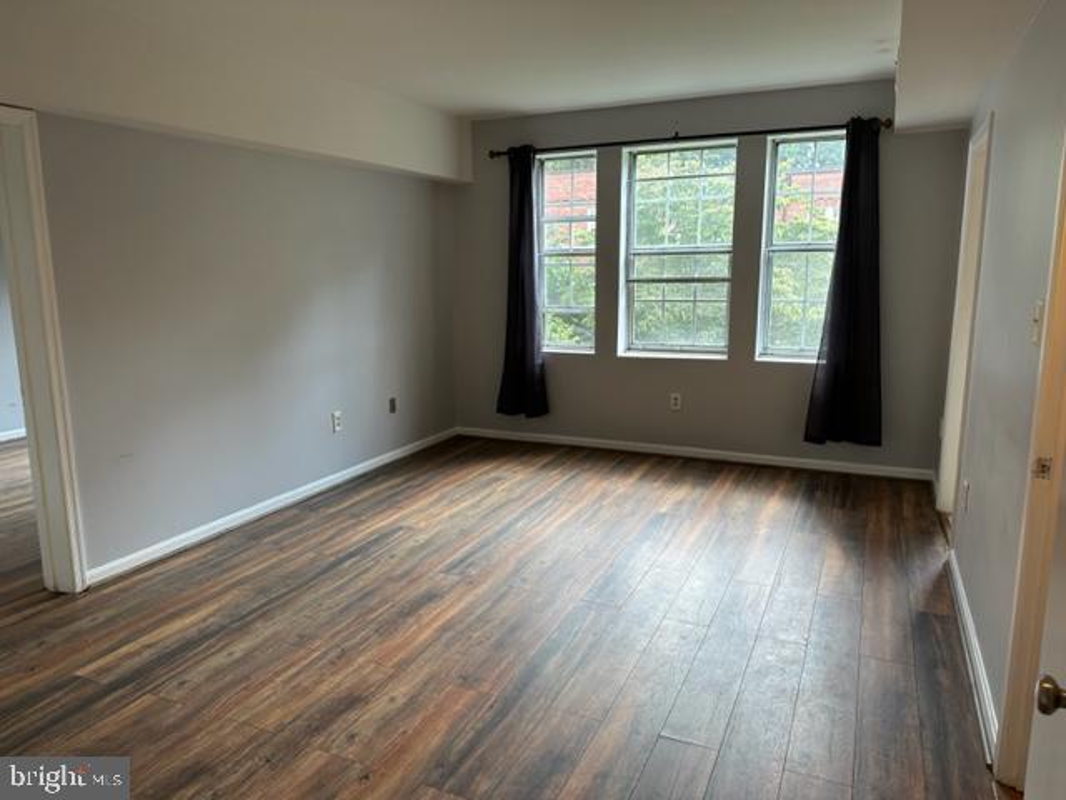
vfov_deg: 56.8
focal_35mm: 24
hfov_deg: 71.6
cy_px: 400
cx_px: 533
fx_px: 739
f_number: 1.78
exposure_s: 1/120
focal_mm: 6.86
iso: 64
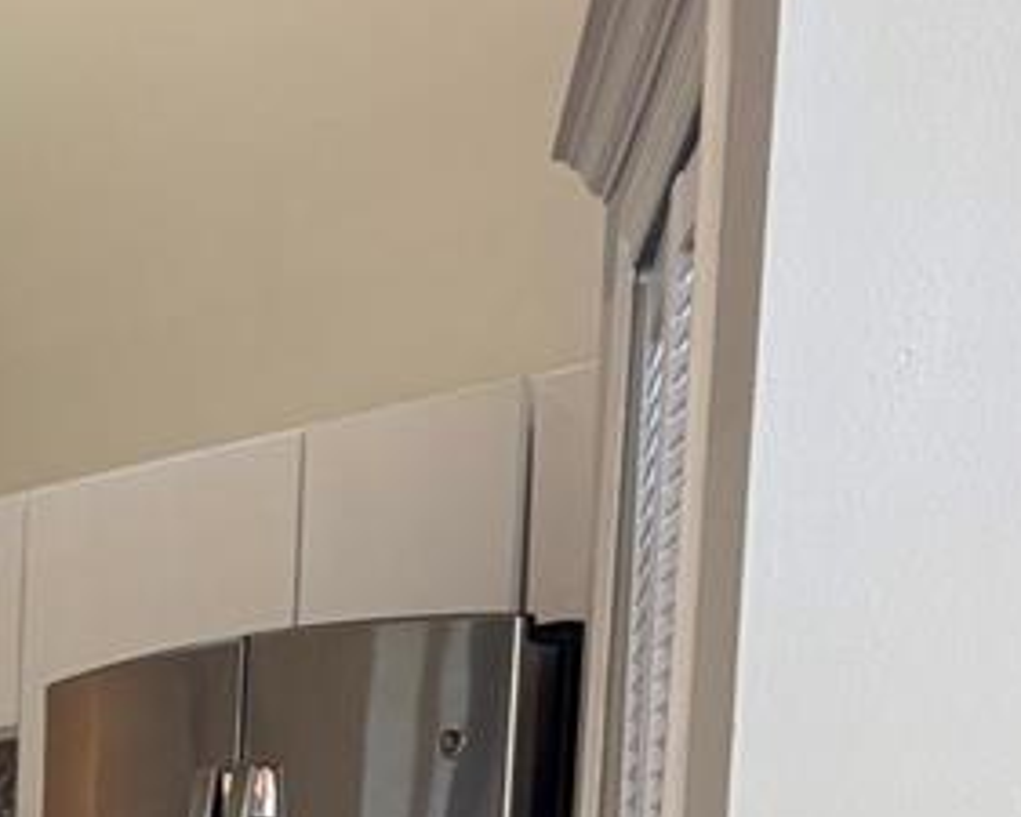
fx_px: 3023
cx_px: -494
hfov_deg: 17.3
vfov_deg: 13.5
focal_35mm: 100
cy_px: 1565
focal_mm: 6.76
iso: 160
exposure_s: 1/60
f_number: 1.78
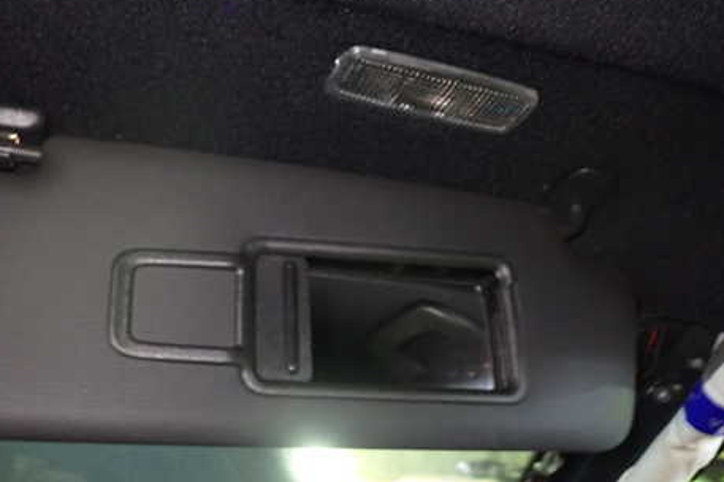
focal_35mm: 41
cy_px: 244
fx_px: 824
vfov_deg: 32.6
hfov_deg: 47.1
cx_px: 284
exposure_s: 1/13
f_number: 2.3
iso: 800
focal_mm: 5.4
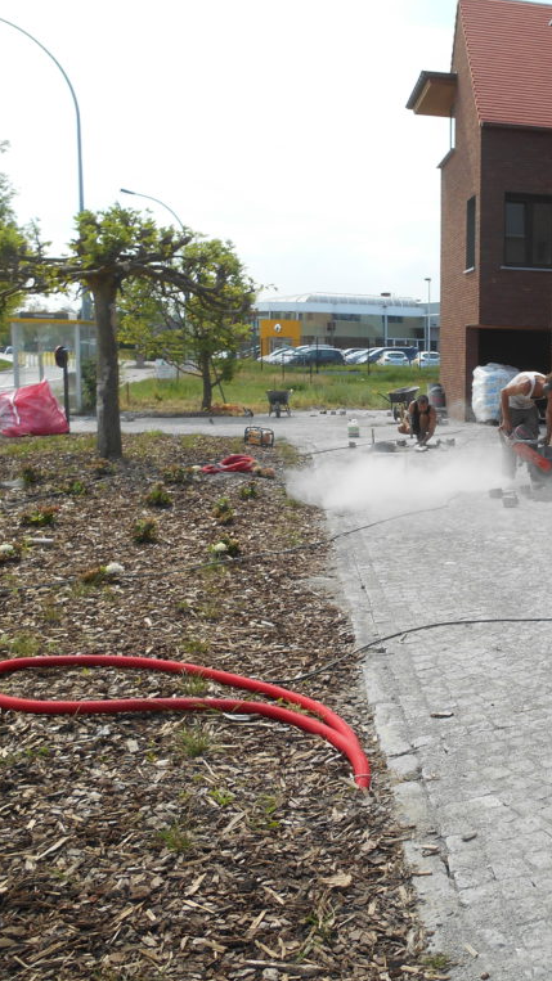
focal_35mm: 38
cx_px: 594
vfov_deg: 52.8
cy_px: 489
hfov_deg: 28.5
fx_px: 989
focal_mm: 4.7
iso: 80
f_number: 3.4
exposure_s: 1/500
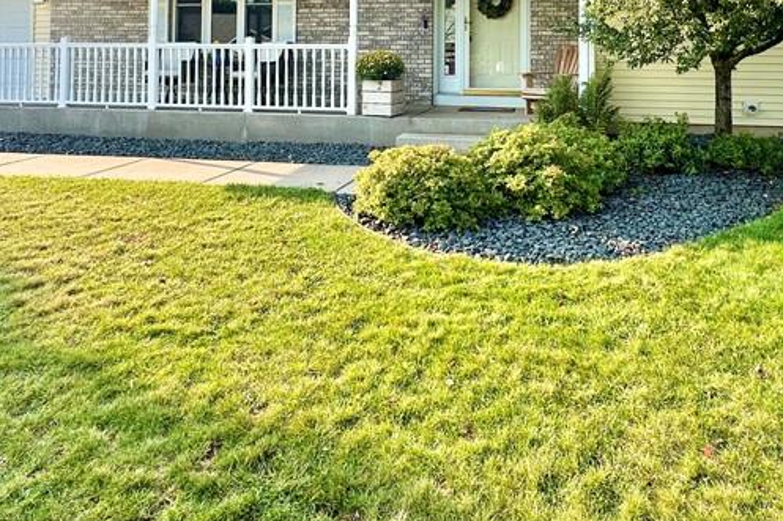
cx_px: 427
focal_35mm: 30
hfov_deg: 61.8
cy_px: 36
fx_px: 652
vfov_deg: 39.8
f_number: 2.2
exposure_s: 1/465
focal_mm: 2.22
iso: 40
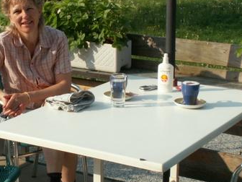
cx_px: 79
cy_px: 72
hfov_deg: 19.4
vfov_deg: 14.6
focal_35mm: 101
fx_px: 706
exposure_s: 1/125
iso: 50
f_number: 8
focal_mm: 8.79
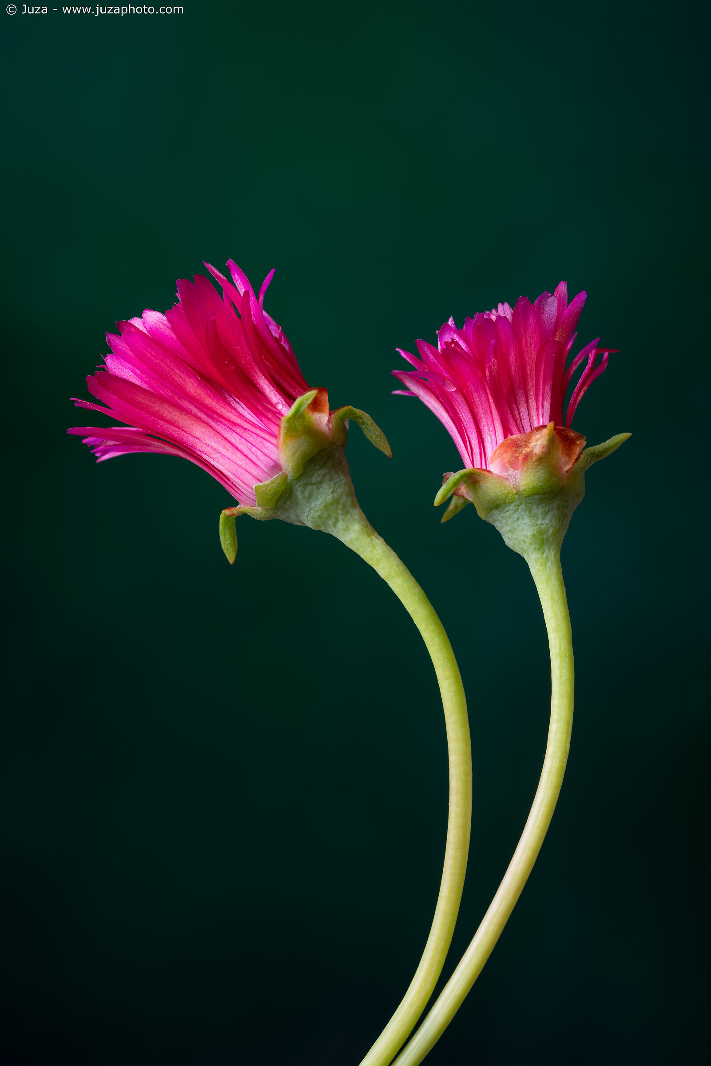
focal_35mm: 105
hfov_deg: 13.0
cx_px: 356
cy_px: 533
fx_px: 3109
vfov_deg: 19.5
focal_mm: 105
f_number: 11
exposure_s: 3.2
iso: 100
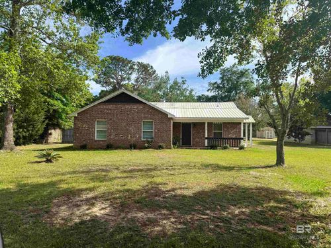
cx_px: 166
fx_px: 229
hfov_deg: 71.6
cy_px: 124
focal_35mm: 24
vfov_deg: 56.8
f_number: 1.78
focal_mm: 6.76
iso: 80
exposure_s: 1/1818
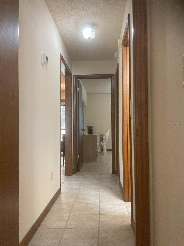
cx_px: 92
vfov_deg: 61.7
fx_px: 206
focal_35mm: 29
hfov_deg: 48.2
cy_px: 123
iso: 250
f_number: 1.8
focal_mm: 3
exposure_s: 1/60
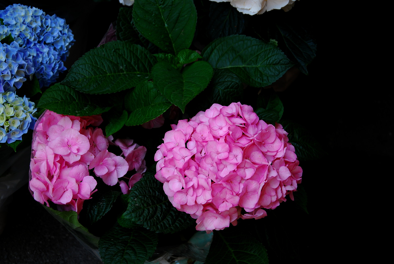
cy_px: 132
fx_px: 822
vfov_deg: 18.2
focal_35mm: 75
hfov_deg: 27.0
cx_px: 197
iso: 200
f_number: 5
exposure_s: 1/100
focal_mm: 50
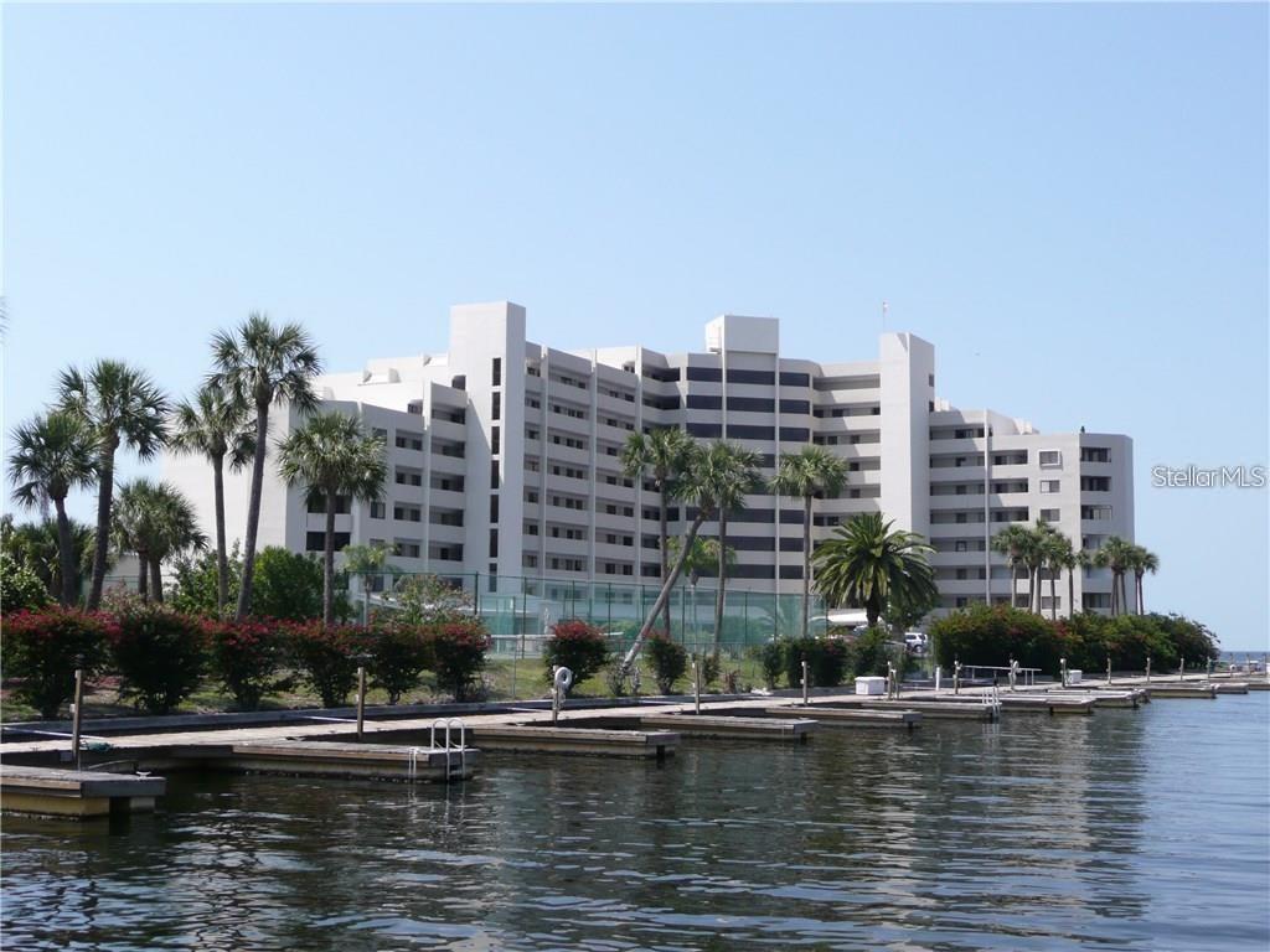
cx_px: 635
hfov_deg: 38.2
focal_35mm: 50
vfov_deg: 29.1
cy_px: 476
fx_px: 1834
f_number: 4.2
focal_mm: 8.2
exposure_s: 1/640
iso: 100
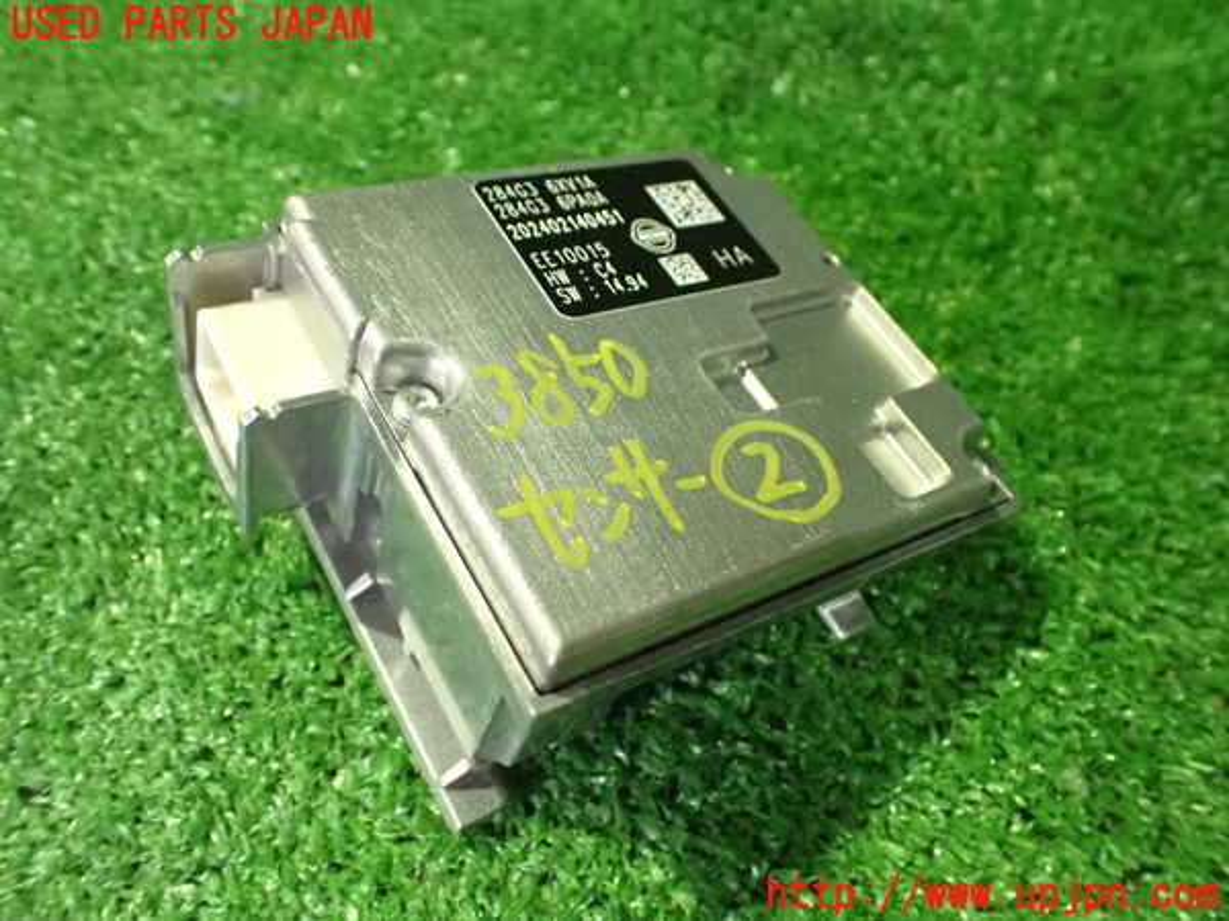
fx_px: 1065
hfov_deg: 60.0
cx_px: 614
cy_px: 460
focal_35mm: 30
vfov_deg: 46.8
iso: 1600
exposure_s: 1/30
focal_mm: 5.4
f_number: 2.3
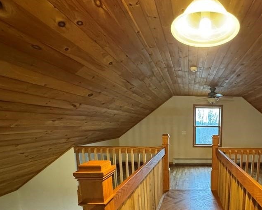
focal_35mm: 22
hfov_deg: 70.3
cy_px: 150
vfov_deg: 60.7
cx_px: 195
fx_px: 171
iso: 1000
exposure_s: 1/60
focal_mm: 2.22
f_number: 2.2
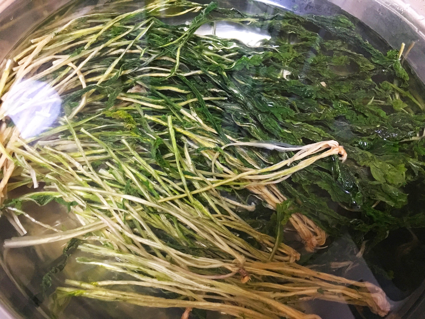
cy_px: 160
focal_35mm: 29
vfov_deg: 48.2
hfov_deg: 61.7
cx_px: 212
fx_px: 356
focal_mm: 4.15
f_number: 2.2
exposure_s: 1/17
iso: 320
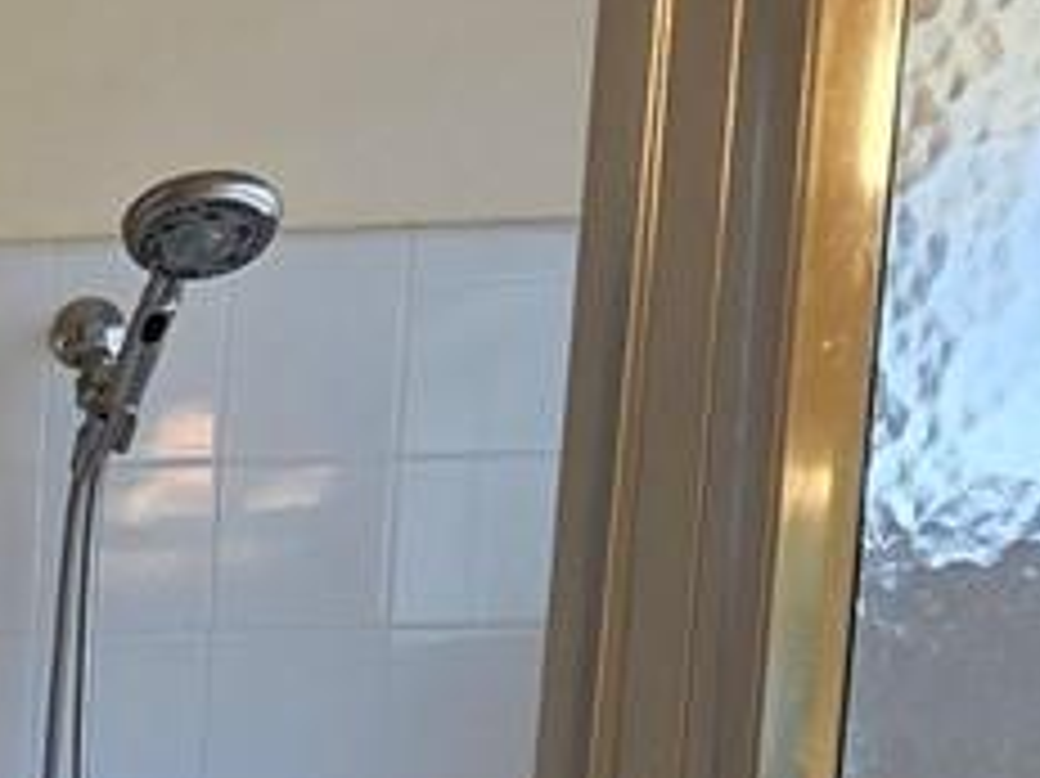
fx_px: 2703
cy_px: 1385
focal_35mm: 90
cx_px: -869
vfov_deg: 14.5
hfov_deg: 17.4
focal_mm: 2.2
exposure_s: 1/120
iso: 40
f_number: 1.9
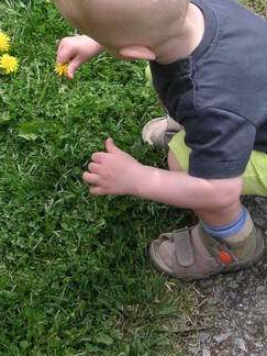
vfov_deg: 14.9
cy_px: 45
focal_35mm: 131
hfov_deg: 11.3
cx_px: 129
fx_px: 1347
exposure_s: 1/350
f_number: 3.6
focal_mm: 8.9
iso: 50
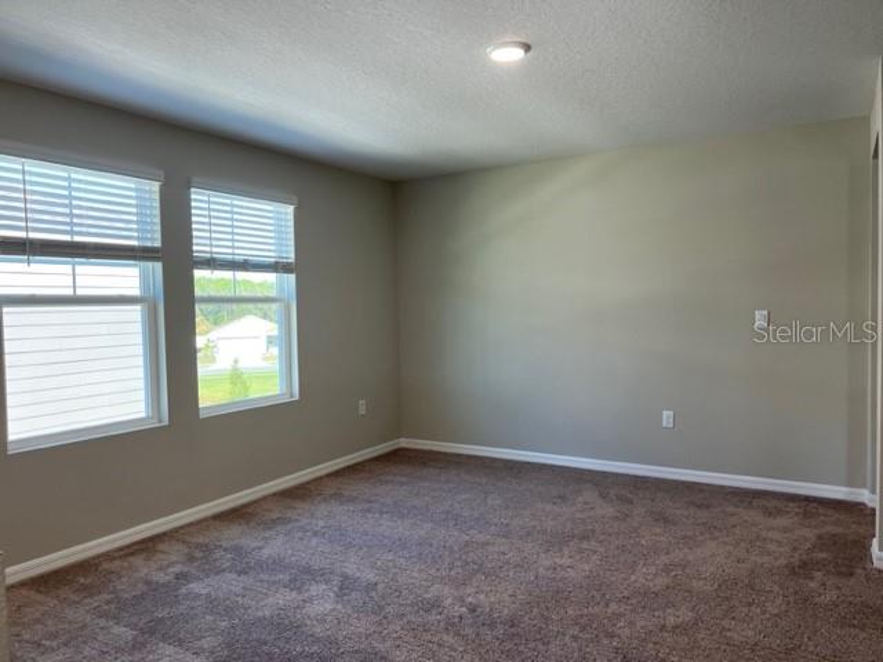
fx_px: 663
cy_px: 331
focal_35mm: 26
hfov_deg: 67.3
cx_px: 442
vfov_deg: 53.1
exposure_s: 1/146
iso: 64
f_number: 1.5
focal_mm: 5.7
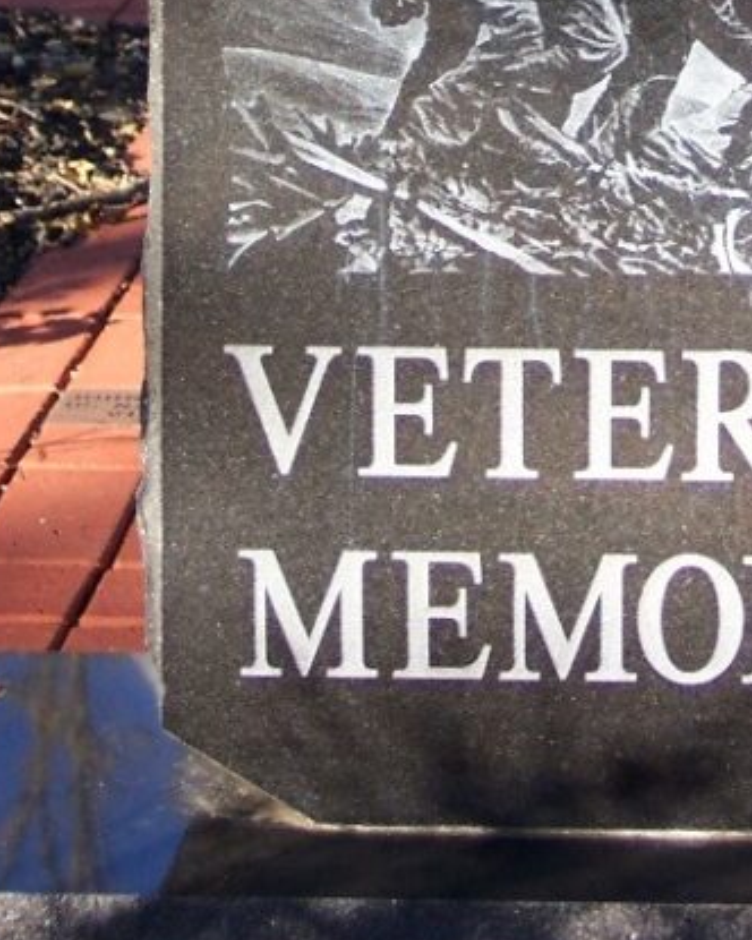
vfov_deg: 15.8
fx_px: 3283
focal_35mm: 118
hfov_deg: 12.9
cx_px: 708
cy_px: -125
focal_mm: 10.7
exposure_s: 1/350
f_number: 3.4
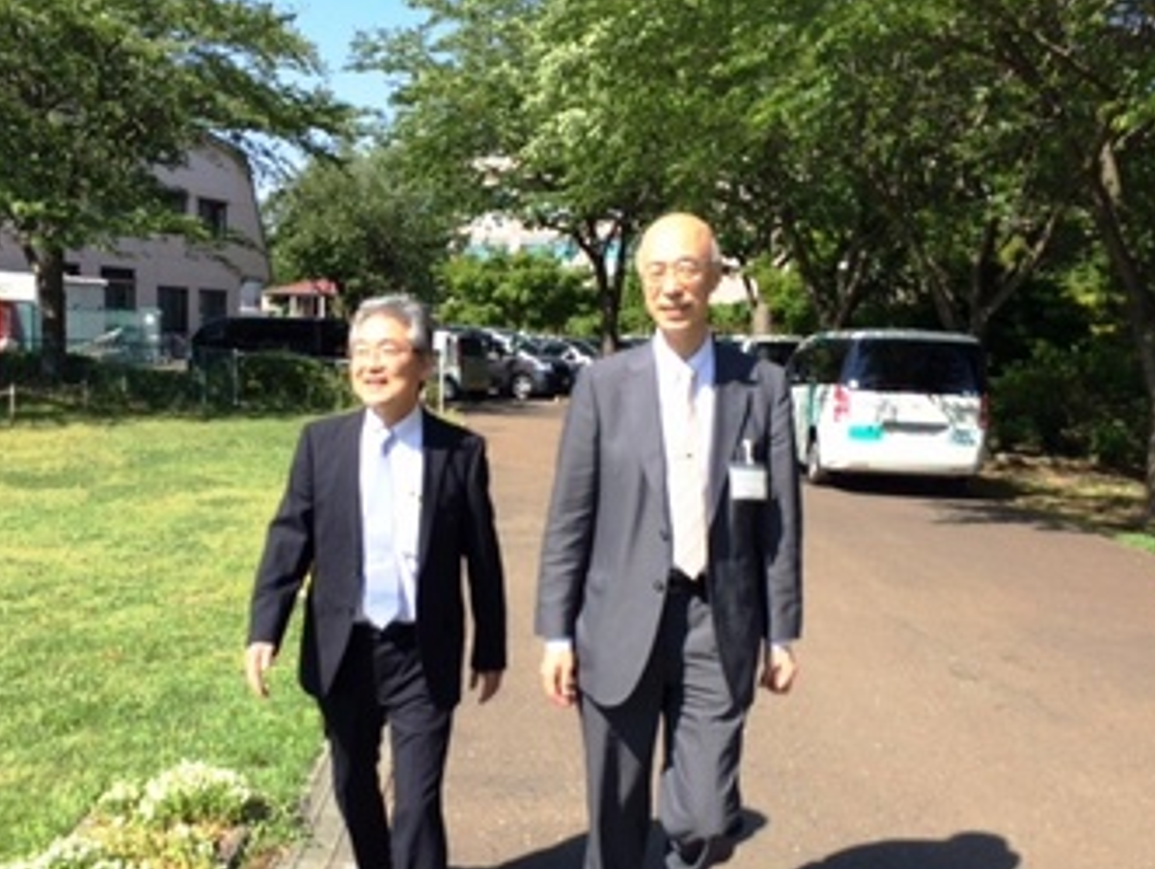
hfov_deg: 52.4
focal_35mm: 35
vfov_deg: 40.6
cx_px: 506
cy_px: 513
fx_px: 1169
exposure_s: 1/1001
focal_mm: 4.15
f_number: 2.2
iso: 32
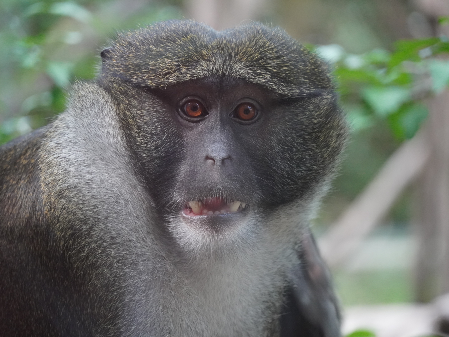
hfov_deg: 9.0
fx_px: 2848
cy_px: 168
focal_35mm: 220
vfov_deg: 6.8
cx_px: 234
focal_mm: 135
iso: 3200
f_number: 5.6
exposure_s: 1/250
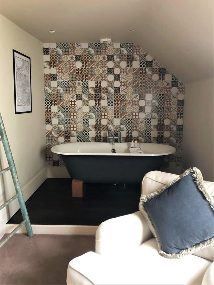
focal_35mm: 28
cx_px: 107
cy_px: 142
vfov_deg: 63.4
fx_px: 231
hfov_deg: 49.7
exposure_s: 1/6
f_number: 1.8
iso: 100
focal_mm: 3.99
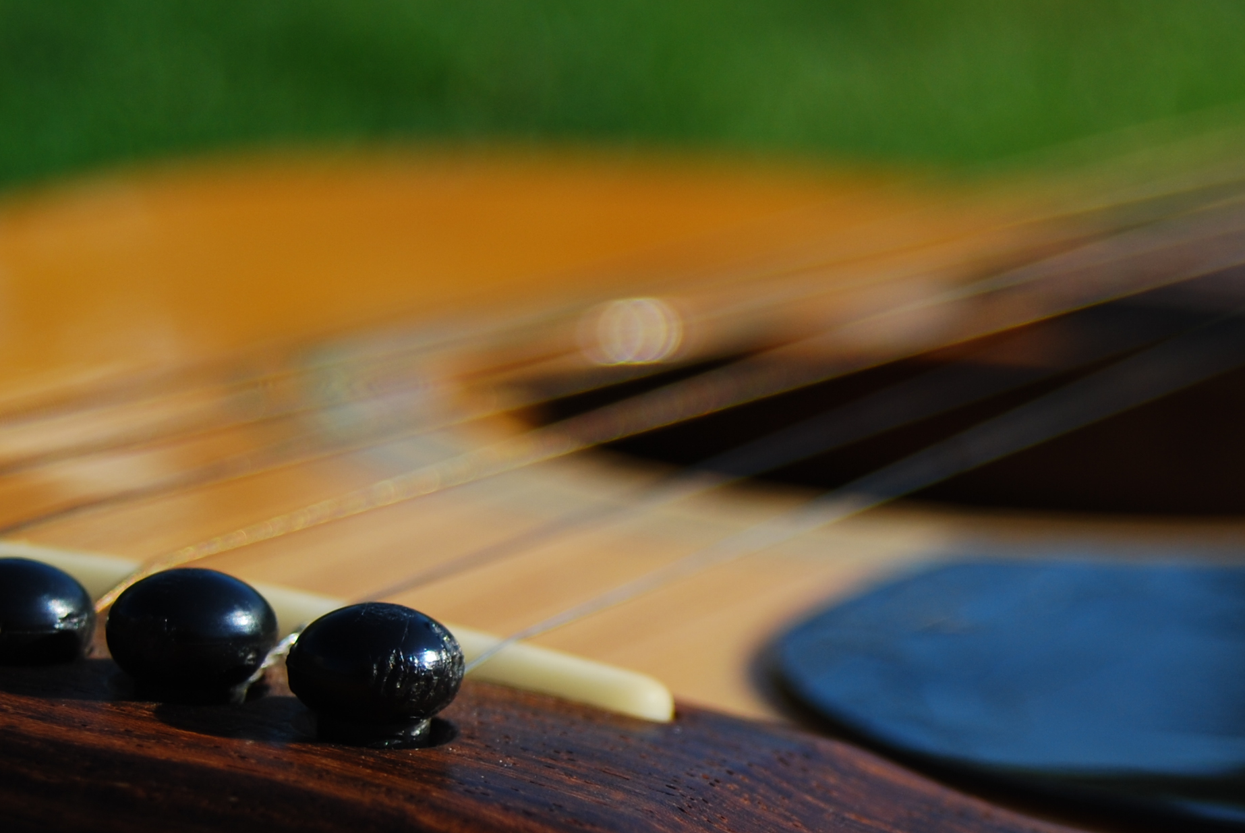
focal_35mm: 107
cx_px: 1037
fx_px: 3704
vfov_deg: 12.8
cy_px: 637
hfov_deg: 18.9
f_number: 4.8
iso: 100
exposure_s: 1/640
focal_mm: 34
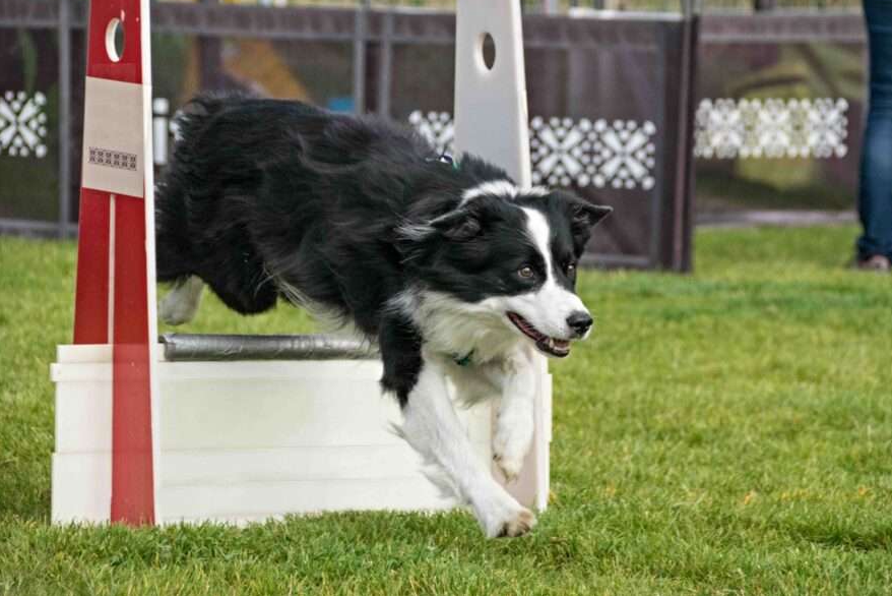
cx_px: 468
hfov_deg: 8.1
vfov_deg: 5.4
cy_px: 250
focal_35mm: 254
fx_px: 6285
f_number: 6.3
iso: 800
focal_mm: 145
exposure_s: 1/2000
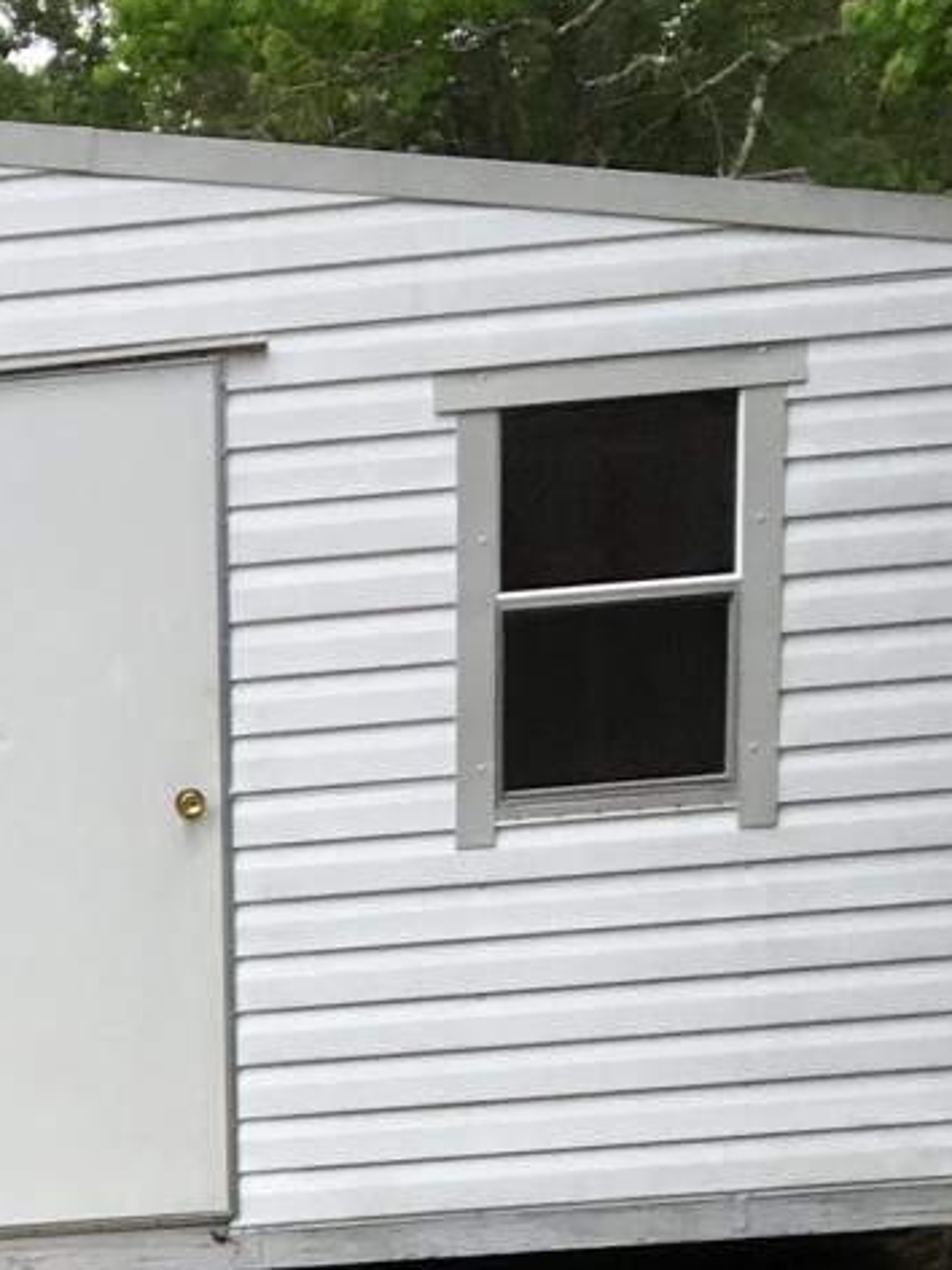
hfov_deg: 11.3
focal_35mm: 123
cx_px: -659
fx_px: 4510
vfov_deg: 14.4
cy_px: 2161
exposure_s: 1/430
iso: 25
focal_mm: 4.15
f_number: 2.2
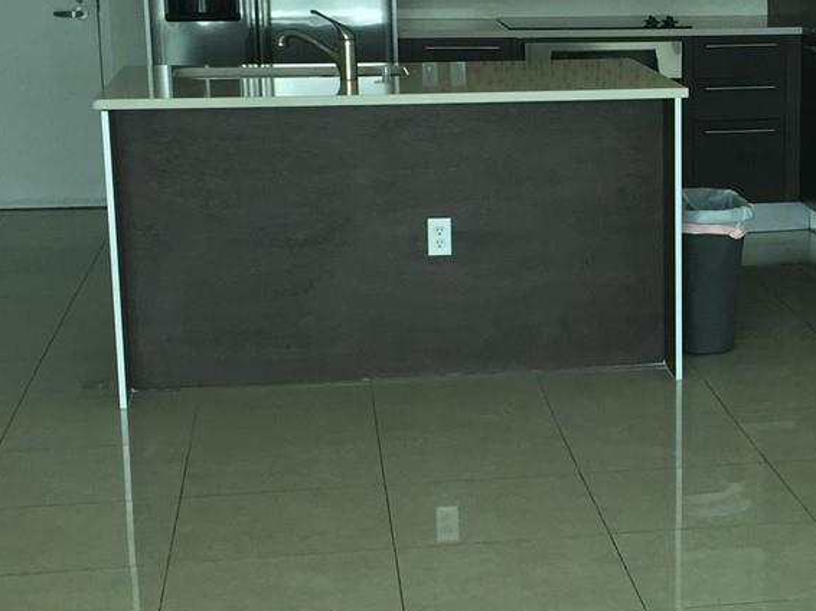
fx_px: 1932
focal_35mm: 82
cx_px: 711
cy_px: 287
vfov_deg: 18.0
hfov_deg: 23.3
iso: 50
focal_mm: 4.15
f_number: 2.2
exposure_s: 1/120
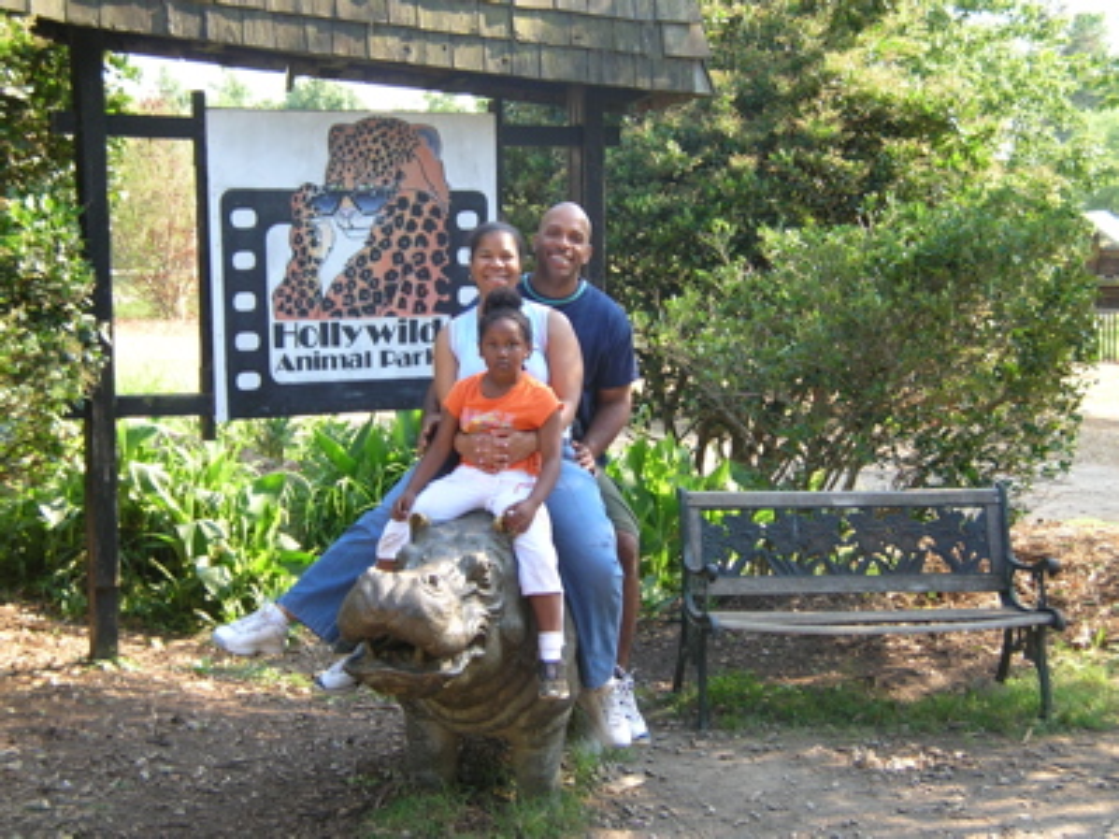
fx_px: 2068
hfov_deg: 30.3
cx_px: 560
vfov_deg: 22.9
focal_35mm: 64
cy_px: 420
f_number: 3.2
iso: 50
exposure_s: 1/88.7
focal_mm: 10.6
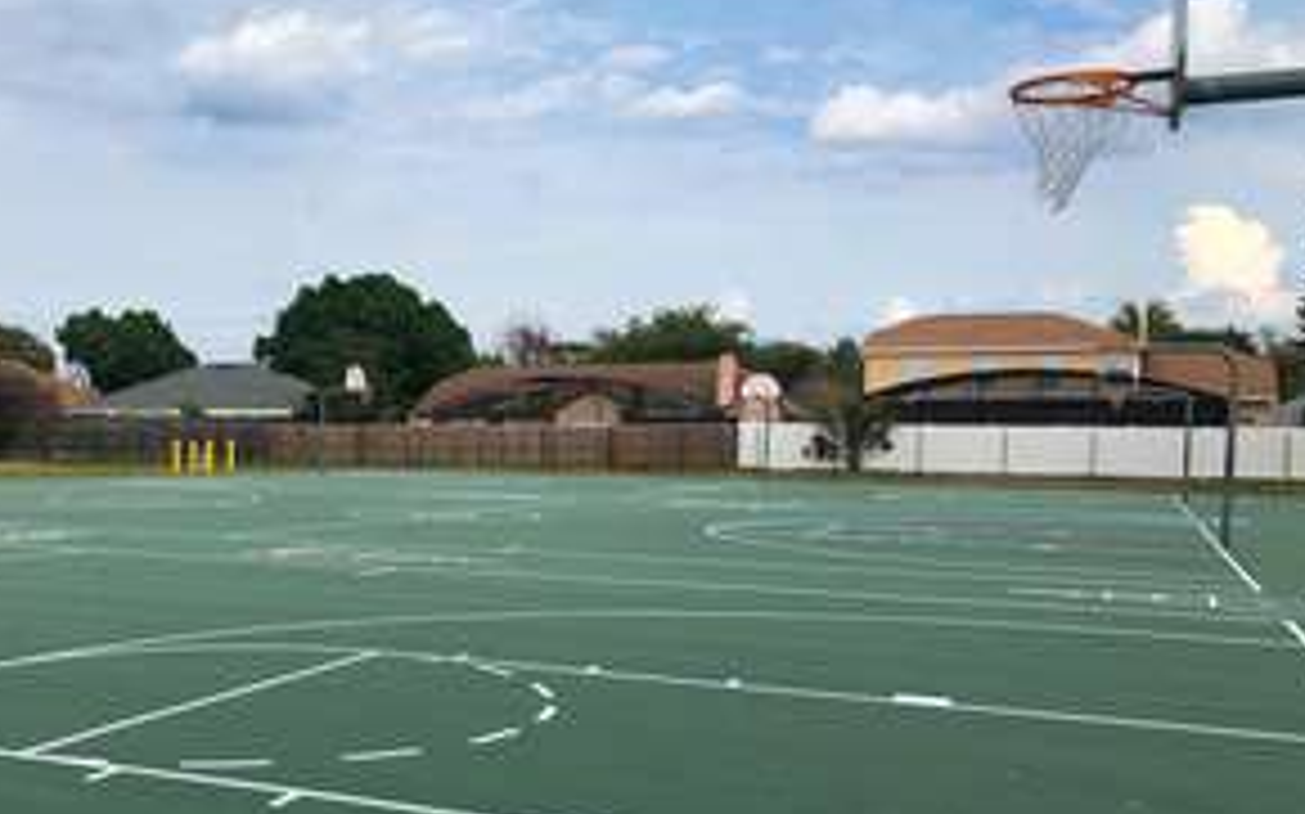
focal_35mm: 41
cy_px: 576
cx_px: 432
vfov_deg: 30.9
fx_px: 1458
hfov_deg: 47.4
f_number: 1.8
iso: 20
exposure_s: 1/1453
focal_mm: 4
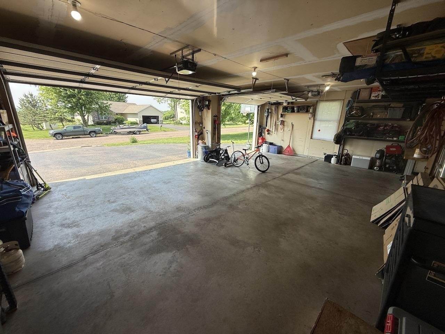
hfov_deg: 102.1
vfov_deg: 85.7
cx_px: 222
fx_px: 180
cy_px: 167
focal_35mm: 14
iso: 50
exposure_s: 1/395
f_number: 2.2
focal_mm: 2.22
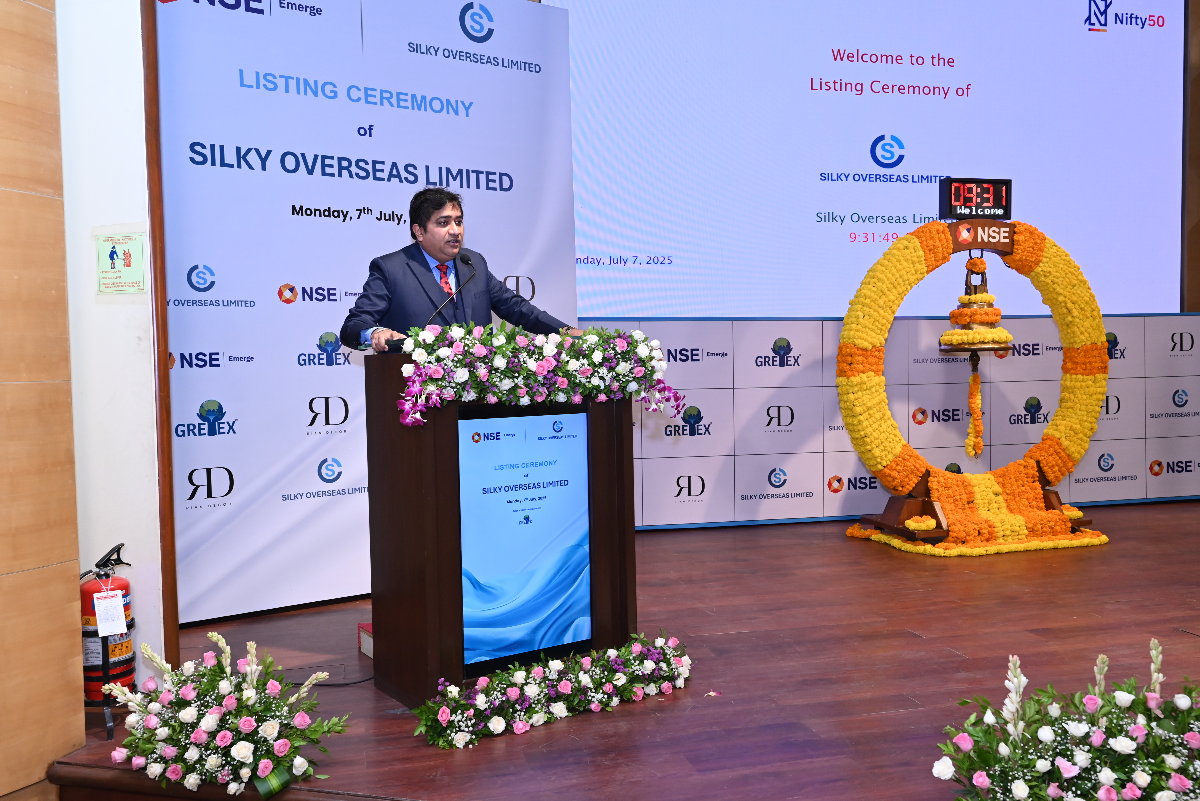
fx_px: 1034
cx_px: 600
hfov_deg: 60.3
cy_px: 400
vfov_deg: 42.4
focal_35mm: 31
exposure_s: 1/125
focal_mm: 31
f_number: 5.6
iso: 1250
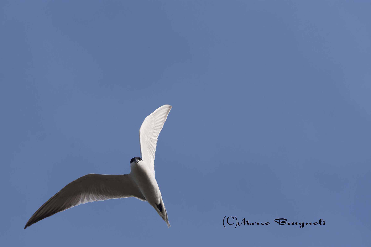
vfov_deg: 2.0
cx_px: 186
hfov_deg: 3.1
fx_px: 6956
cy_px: 124
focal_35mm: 675
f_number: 8
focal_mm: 450
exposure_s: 1/1250
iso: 360
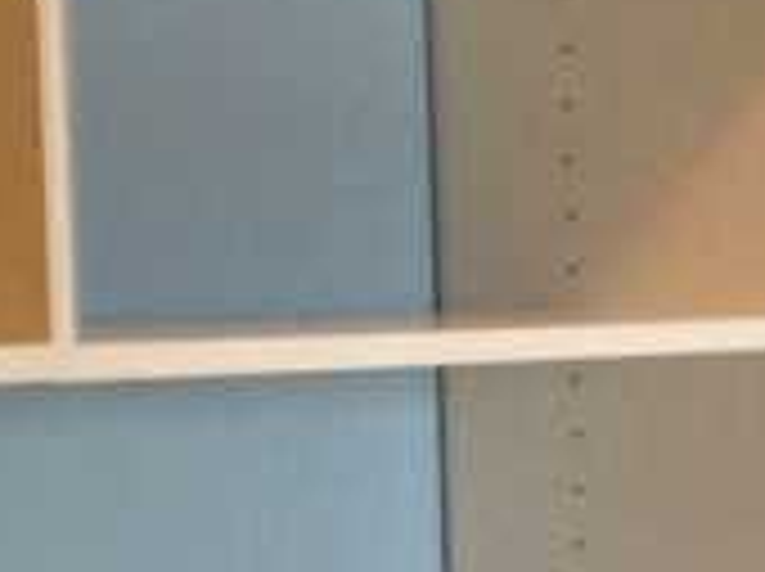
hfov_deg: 7.1
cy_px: 959
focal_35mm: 275
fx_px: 6069
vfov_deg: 5.3
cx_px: 1028
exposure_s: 1/20
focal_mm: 4.28
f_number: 2.4
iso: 100
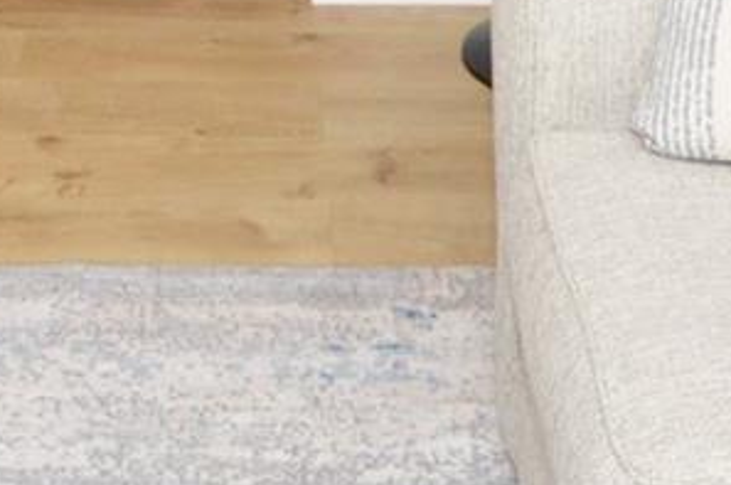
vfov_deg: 12.5
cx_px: 278
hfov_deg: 21.0
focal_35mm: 97
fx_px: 1966
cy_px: -462
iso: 800
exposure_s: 1/80
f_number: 9
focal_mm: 12
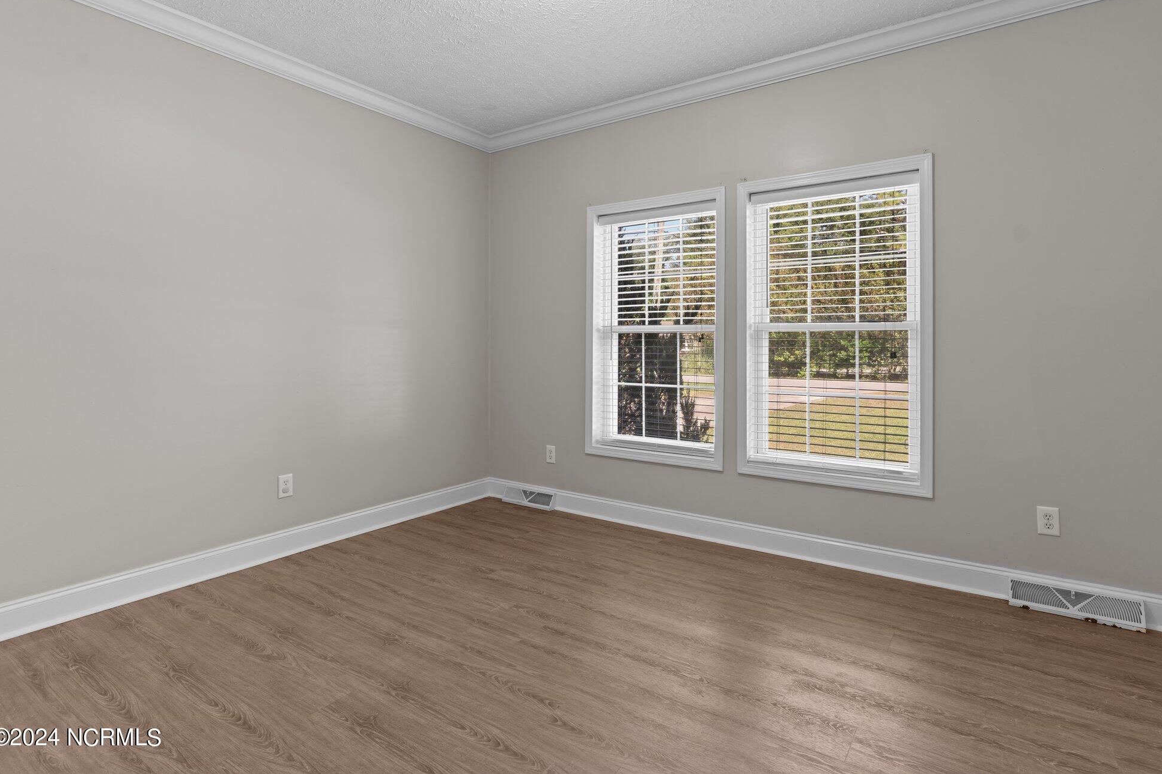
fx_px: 581
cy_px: 365
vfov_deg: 67.3
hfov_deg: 90.0
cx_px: 604
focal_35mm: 18
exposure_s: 1/2.5
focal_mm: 17
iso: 200
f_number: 6.3
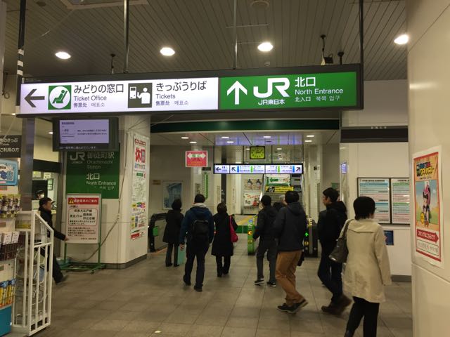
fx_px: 377
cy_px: 168
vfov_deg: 48.2
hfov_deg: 61.7
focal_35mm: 29
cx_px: 225
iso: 64
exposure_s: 1/30
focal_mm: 4.15
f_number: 2.2
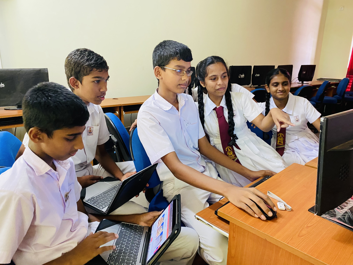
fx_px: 265
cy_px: 132
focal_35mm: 26
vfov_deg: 53.1
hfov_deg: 67.3
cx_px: 176
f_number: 1.8
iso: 500
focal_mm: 4.25
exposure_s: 1/25
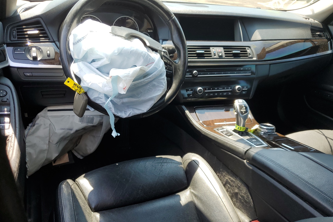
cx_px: 161
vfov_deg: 46.3
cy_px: 124
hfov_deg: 65.5
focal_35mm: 28
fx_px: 259
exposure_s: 1/417
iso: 50
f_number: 1.5
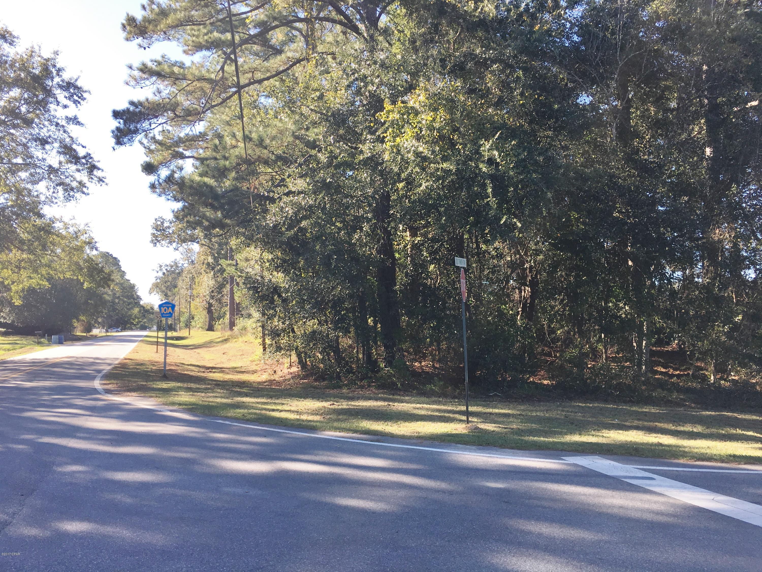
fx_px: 638
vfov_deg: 48.2
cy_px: 286
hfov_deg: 61.7
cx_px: 381
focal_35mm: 29
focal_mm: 4.15
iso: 25
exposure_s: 1/349
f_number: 2.2
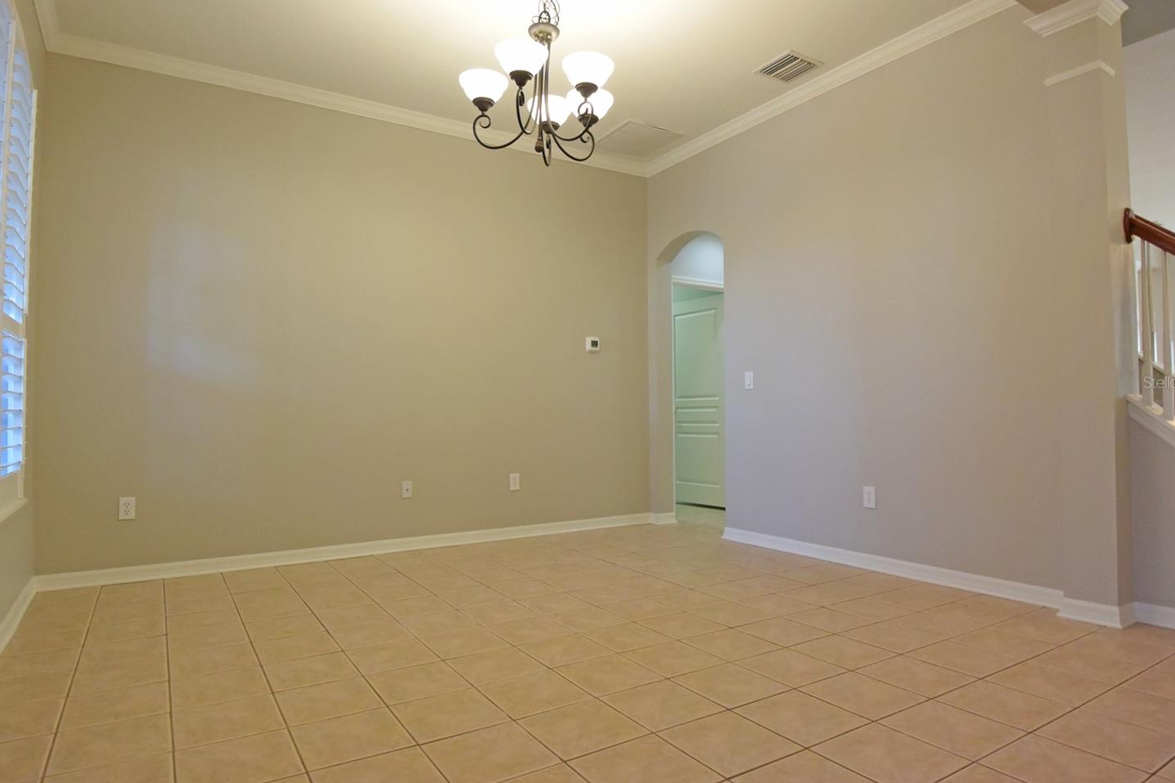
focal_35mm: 20
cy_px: 382
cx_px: 563
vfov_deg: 61.9
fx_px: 653
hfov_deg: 84.0
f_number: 3.5
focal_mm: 6.7
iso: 1100
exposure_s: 1/60
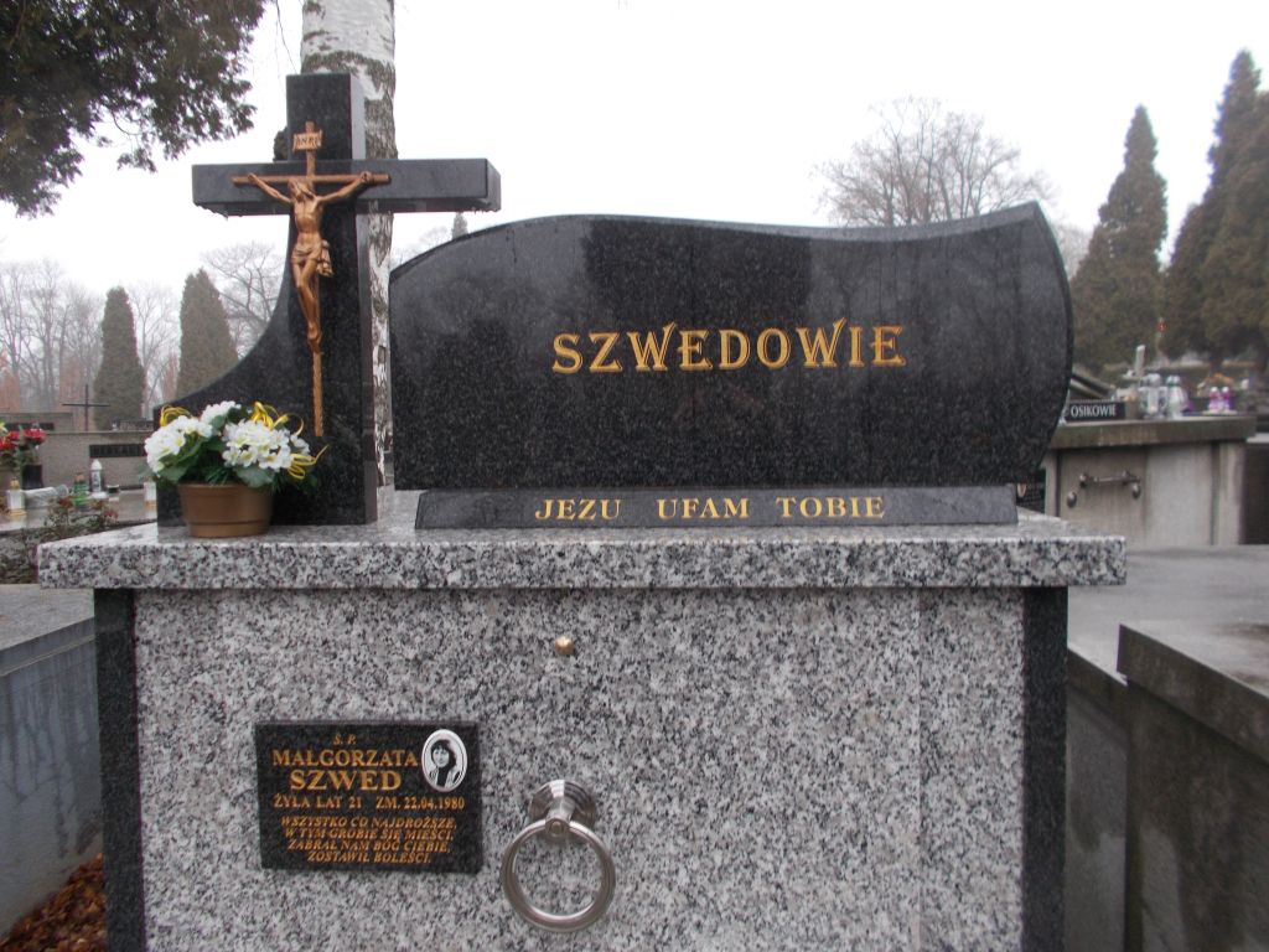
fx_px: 953
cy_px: 476
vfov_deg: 53.1
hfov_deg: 67.3
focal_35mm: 26
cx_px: 634
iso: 80
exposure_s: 1/30
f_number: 3.2
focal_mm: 4.6
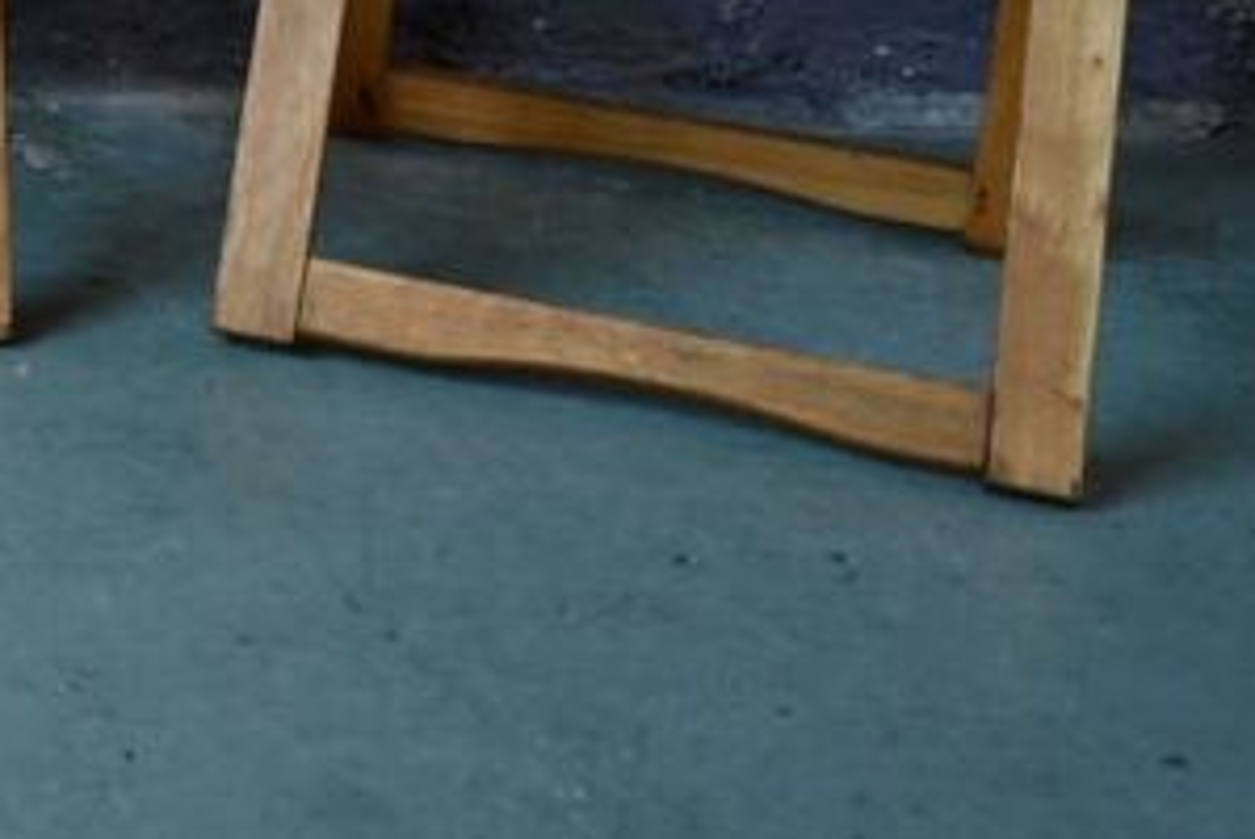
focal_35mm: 109
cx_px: -764
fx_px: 3792
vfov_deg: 11.9
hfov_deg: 16.6
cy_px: -554
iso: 400
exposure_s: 1/40
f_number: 4
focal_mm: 32.5
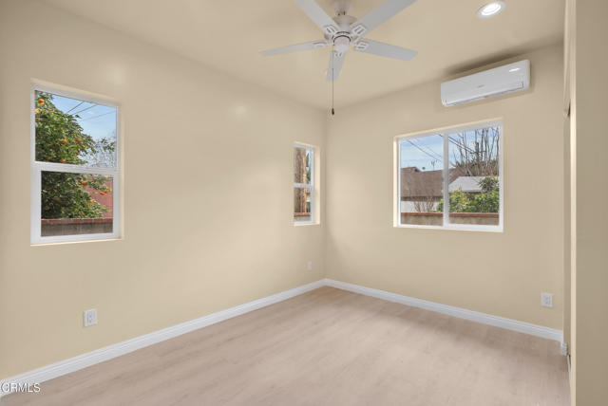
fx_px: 270
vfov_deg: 73.9
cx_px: 304
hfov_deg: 96.7
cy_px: 203
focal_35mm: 16
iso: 250
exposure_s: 1/6
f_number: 8
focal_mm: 16
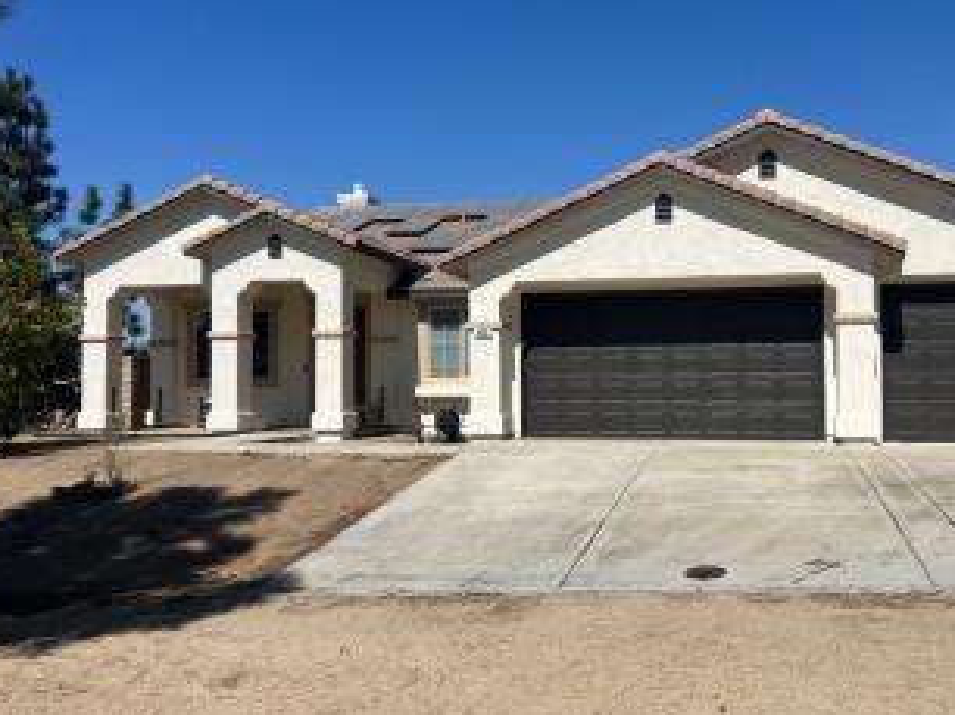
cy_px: 353
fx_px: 937
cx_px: 587
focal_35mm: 34
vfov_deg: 41.7
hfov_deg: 53.5
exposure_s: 1/8696
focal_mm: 5.7
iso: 50
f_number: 1.5
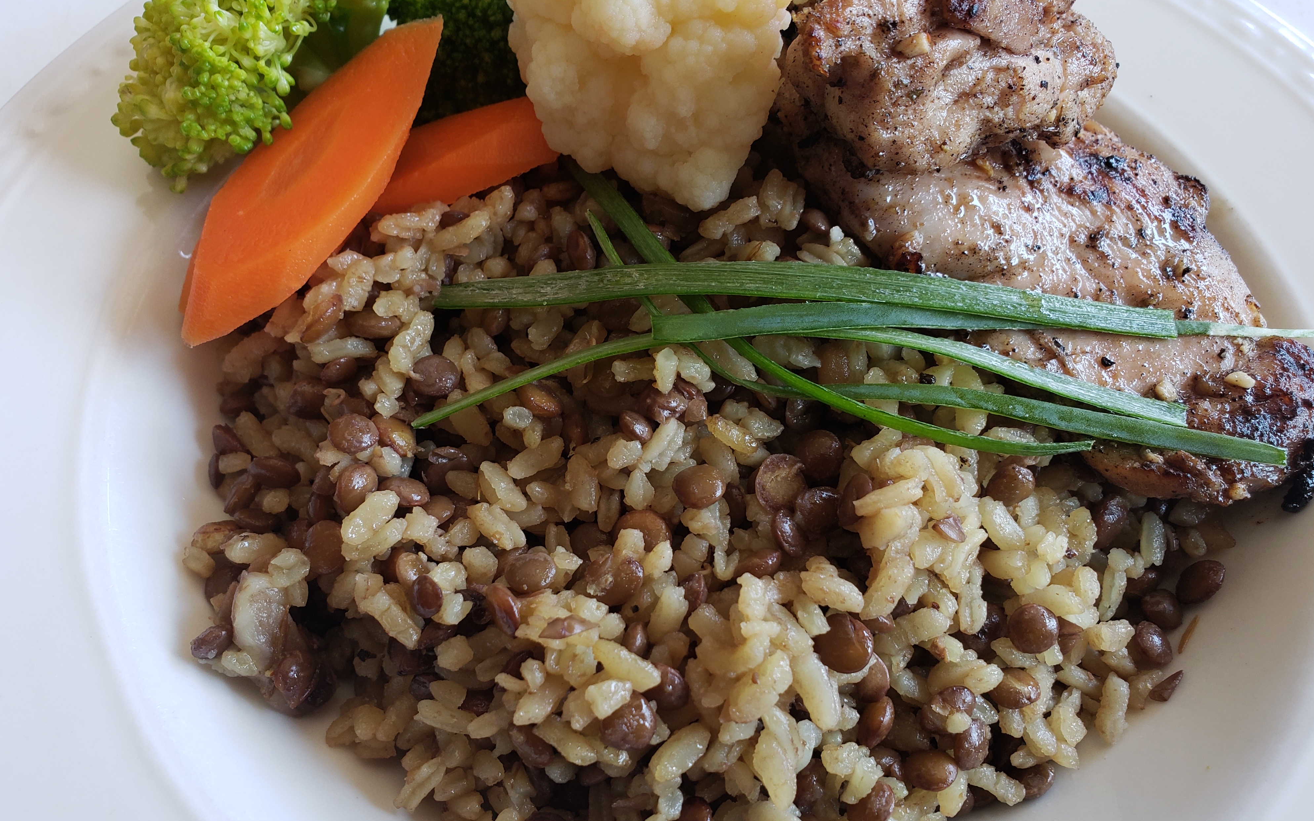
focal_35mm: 28
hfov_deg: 66.5
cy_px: 439
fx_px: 1003
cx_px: 657
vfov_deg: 44.5
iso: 80
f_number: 2.4
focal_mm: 4.3
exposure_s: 1/60
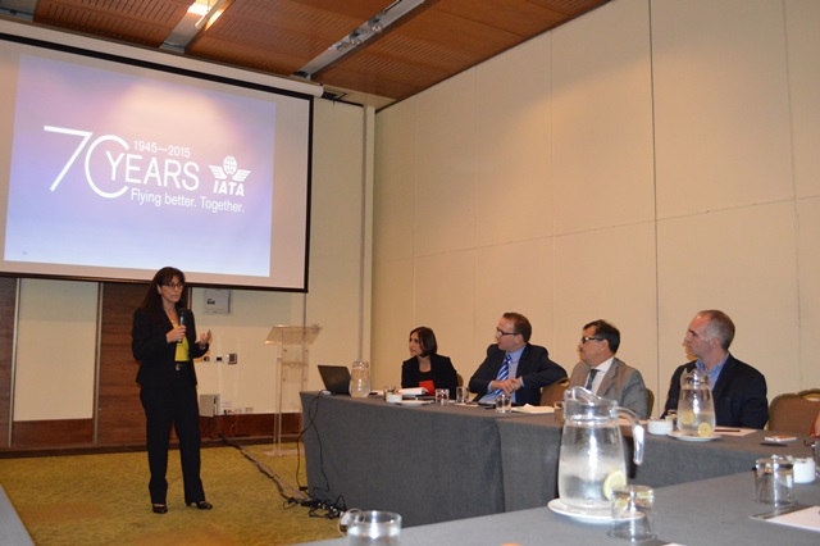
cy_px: 273
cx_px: 410
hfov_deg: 57.2
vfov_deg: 39.9
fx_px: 751
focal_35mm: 33
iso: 2800
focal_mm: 22
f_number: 3.8
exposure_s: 1/60
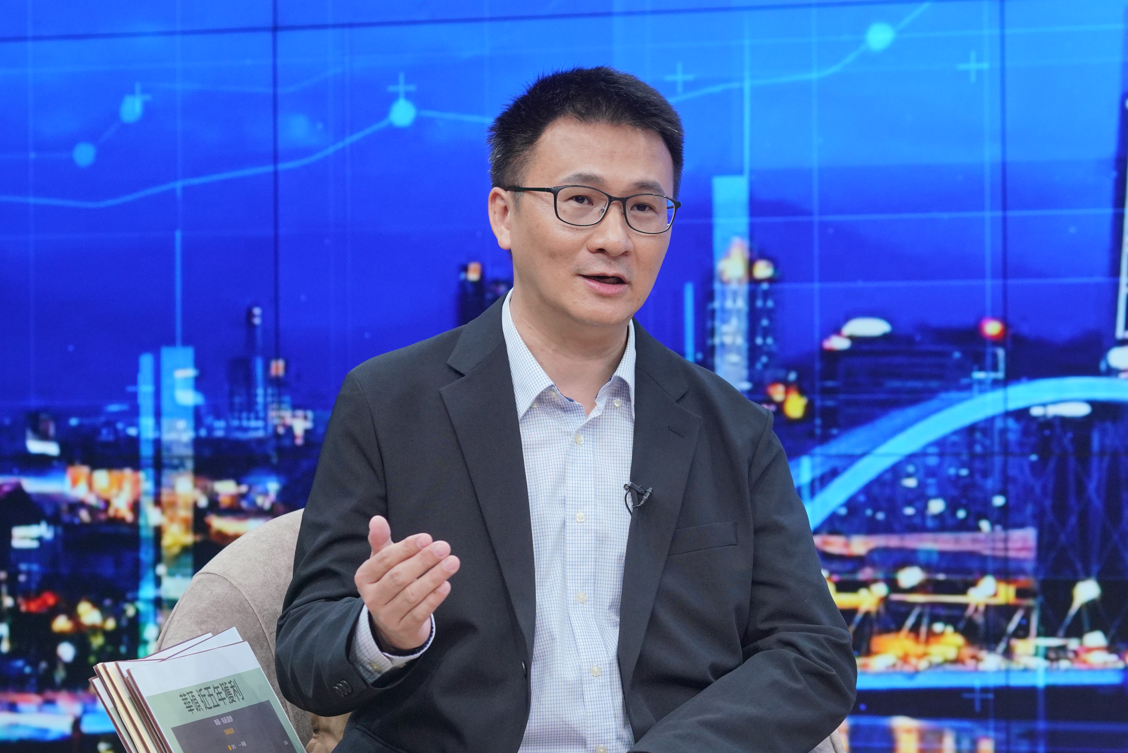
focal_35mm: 138
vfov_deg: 9.9
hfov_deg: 14.9
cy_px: 376
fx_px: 4325
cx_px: 564
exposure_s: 1/250
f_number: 5
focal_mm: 92
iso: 1600
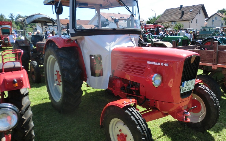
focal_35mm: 30
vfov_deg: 41.8
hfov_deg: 62.9
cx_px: 114
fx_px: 185
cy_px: 70
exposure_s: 1/640
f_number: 3
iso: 100
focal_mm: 5
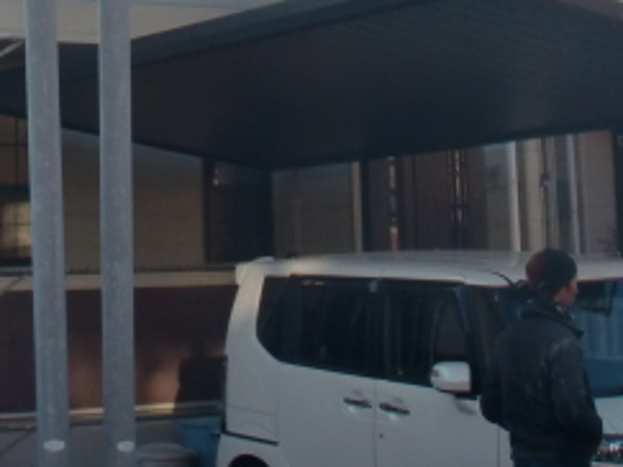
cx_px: 110
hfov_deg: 19.4
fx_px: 1799
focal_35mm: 100
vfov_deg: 14.4
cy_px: -62
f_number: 3.9
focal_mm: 6.66
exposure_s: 1/320
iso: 64
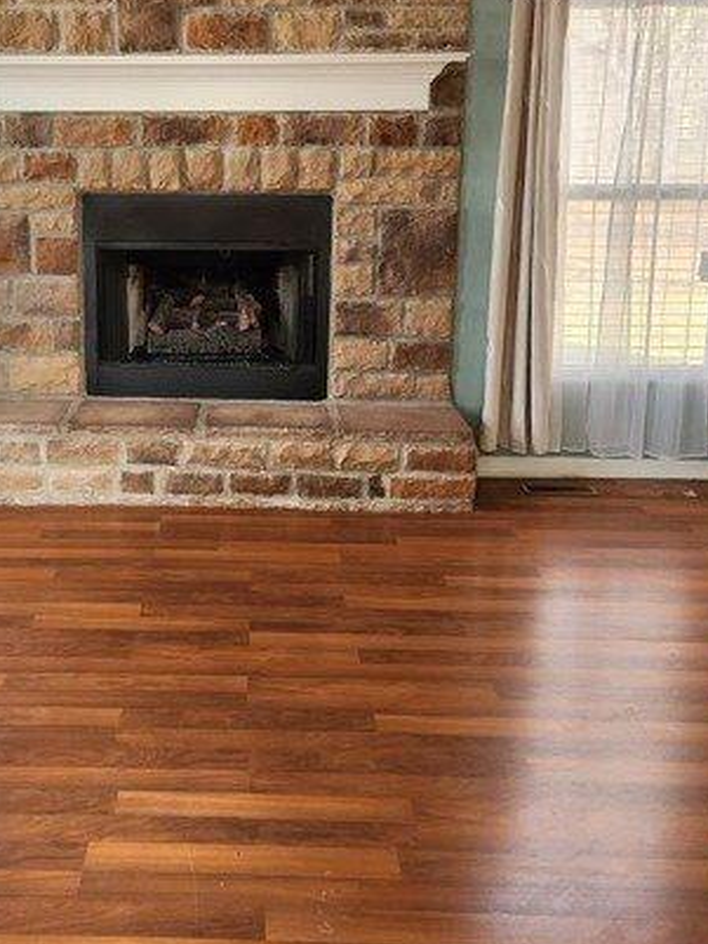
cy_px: 438
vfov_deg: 42.9
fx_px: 1199
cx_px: 214
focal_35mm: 44
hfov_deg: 32.5
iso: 200
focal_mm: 5.4
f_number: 1.8
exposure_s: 1/120
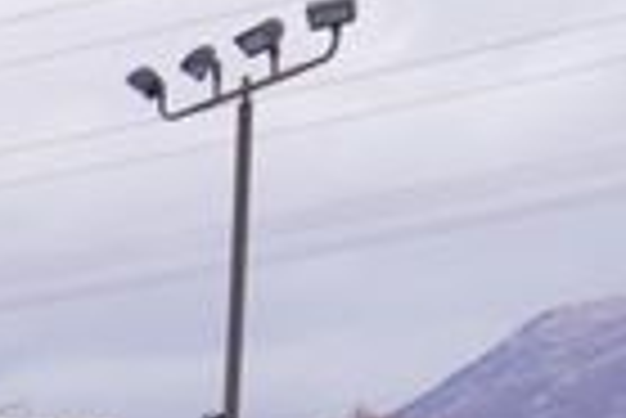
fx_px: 3081
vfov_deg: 7.0
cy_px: 1263
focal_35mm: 177
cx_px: -1243
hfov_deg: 9.3
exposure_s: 1/125
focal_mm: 16
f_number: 8
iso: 100
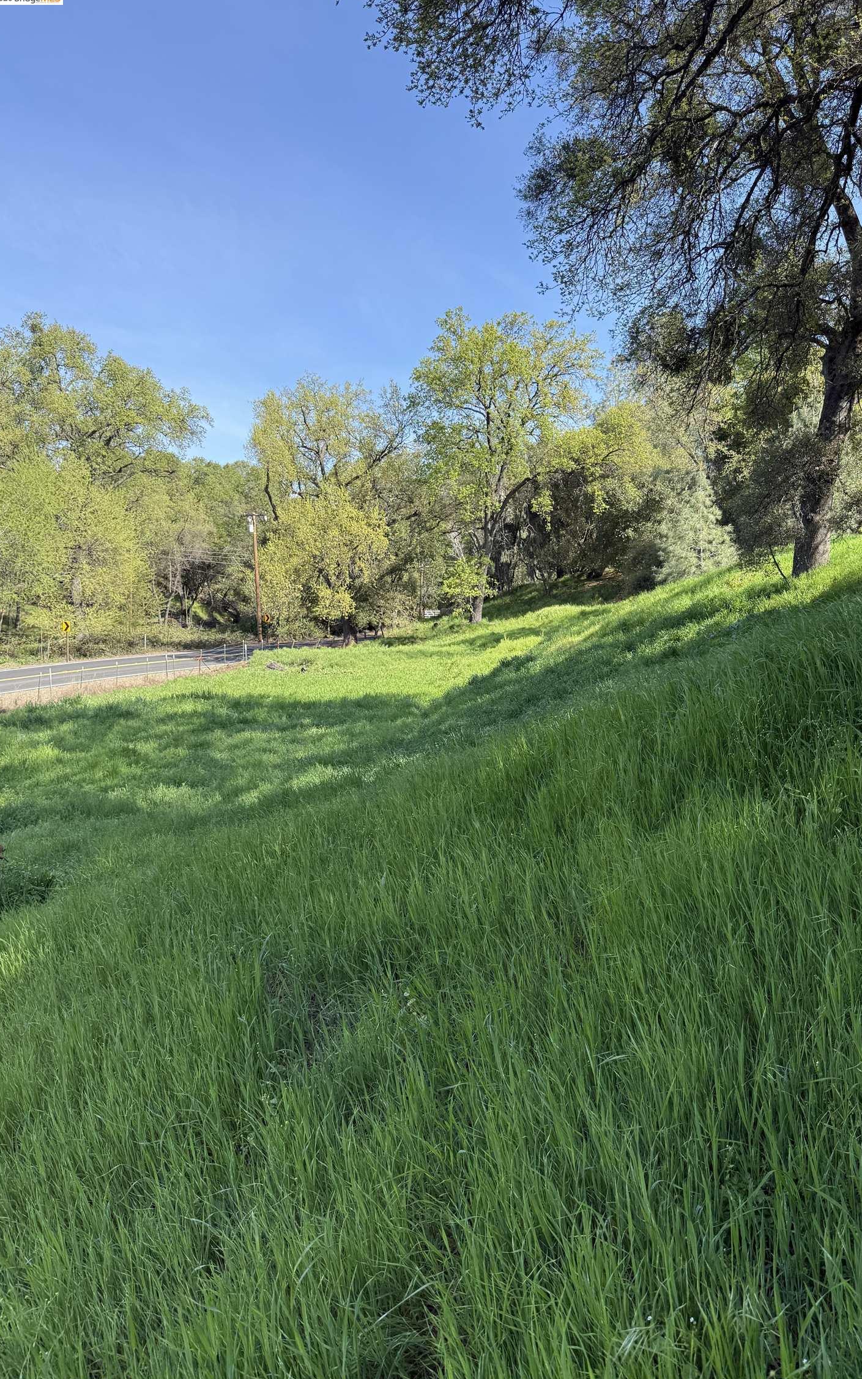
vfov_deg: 70.4
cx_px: 514
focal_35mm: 26
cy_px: 690
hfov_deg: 47.3
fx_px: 977
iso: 100
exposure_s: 1/1464
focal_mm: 6.76
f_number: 1.78
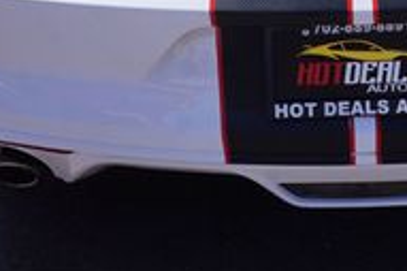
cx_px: 322
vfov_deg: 12.4
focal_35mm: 106
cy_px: -115
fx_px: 1194
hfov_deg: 19.2
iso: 100
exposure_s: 1/80
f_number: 13
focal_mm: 21
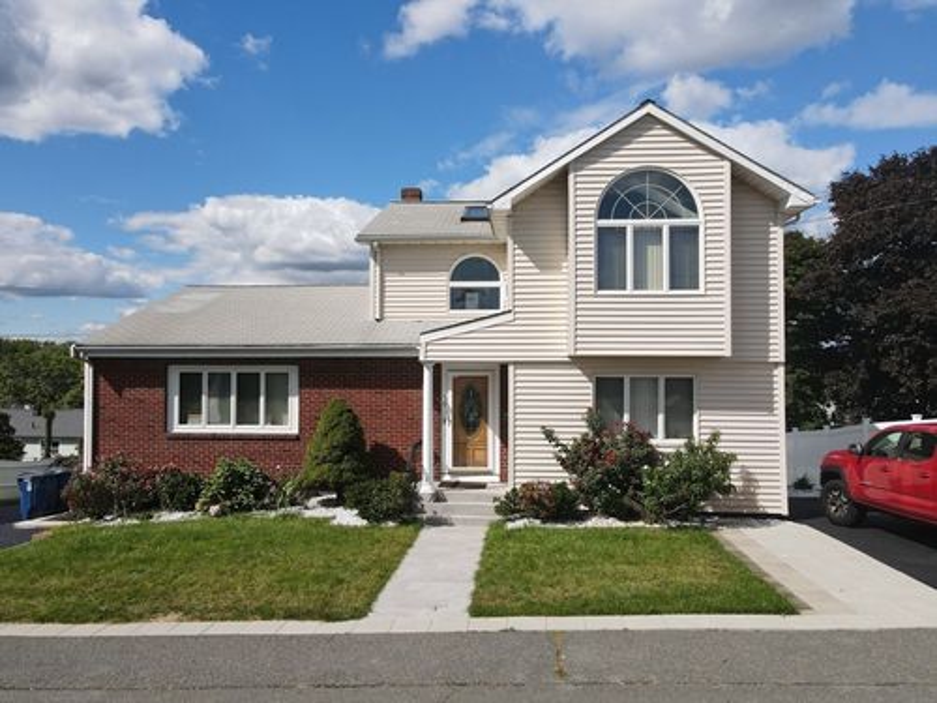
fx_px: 650
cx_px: 468
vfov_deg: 56.8
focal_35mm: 24
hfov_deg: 71.6
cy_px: 352
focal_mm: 4.5
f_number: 2.8
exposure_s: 1/1000
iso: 100
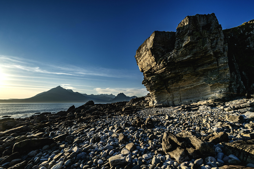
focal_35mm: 15
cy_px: 84
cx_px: 127
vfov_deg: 77.3
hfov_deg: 100.4
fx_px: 106
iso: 50
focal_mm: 15
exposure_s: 1/100
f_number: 13
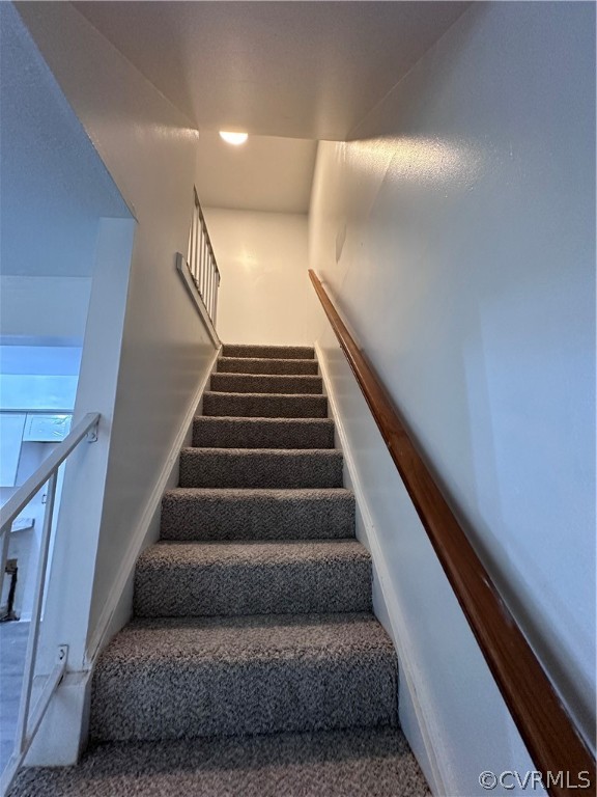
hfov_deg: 85.7
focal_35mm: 14
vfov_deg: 102.1
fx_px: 322
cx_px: 298
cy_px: 398
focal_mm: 2.22
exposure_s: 1/60
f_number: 2.2
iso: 320
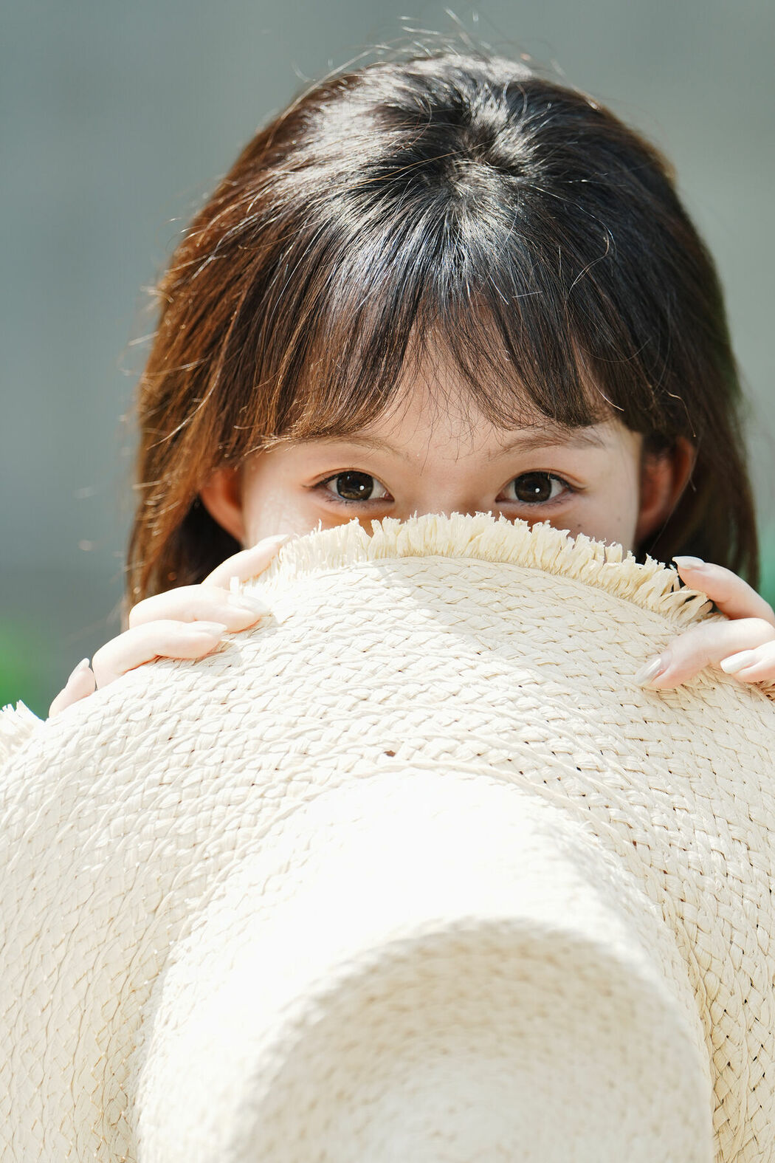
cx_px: 388
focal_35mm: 138
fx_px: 4456
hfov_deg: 9.9
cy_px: 582
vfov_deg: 14.9
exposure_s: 1/500
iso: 200
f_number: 3.2
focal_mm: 138
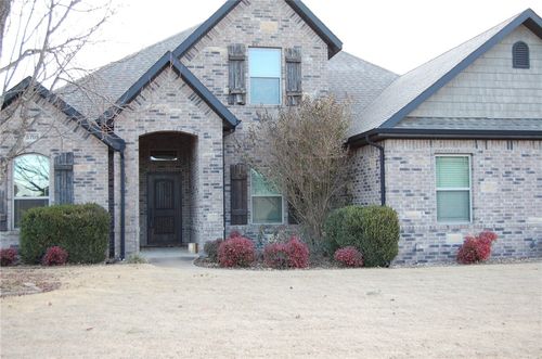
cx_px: 271
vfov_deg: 29.7
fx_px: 676
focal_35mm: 45
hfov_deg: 43.7
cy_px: 180
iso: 400
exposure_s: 1/60
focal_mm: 30
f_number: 5
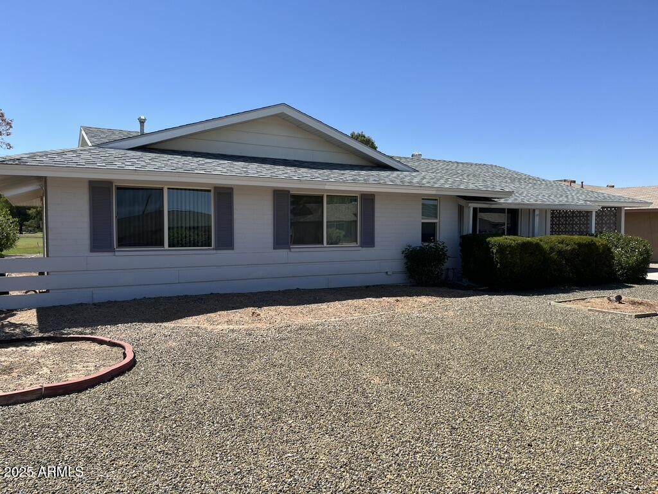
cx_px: 329
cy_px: 247
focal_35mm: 26
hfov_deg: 67.3
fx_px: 494
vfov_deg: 53.1
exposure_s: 1/3413
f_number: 1.6
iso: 50
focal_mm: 5.1
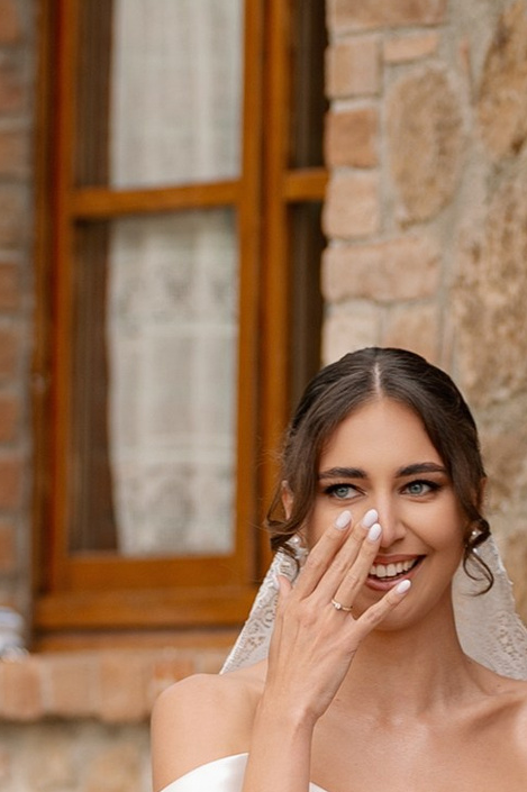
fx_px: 16206
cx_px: 480
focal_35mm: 737
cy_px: 1226
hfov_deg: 1.9
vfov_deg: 2.8
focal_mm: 135
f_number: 1.8
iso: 64
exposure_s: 1/250
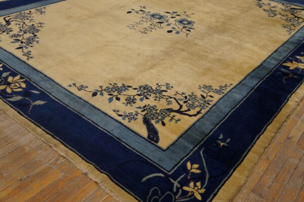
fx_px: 304
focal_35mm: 36
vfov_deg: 36.8
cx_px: 152
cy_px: 101
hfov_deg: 53.2
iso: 400
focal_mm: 24
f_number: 4
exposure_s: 1/60
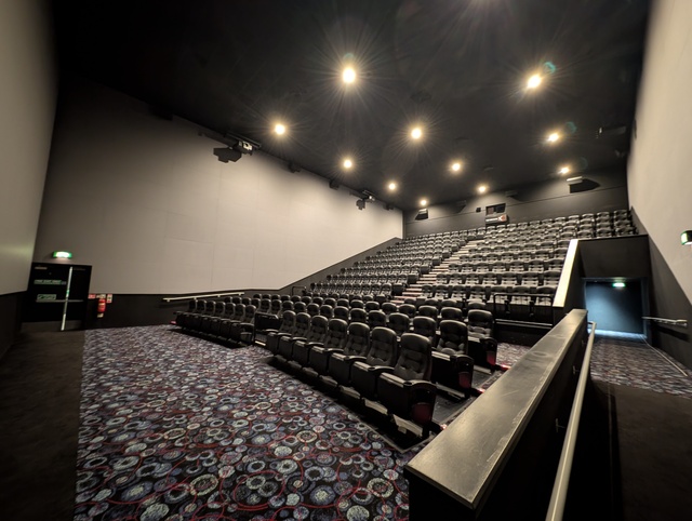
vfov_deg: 94.6
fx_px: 240
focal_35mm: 12
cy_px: 260
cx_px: 346
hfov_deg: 110.5
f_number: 1.95
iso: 635
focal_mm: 2.23
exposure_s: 1/4.17
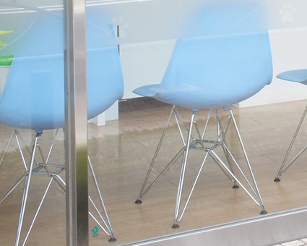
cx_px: 449
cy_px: -120
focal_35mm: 122
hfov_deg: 14.8
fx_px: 1106
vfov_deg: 12.1
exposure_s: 1/60
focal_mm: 23
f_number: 8
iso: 320
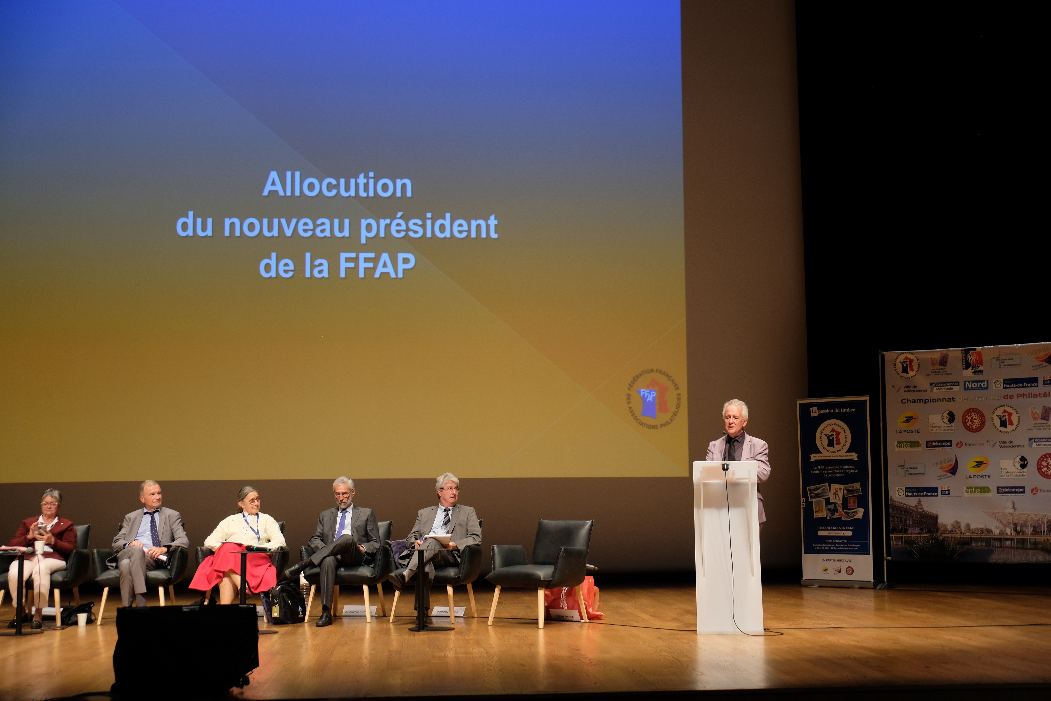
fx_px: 1430
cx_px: 526
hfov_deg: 40.3
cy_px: 350
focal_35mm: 49
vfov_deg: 27.5
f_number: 4.3
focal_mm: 32.6
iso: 800
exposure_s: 1/38
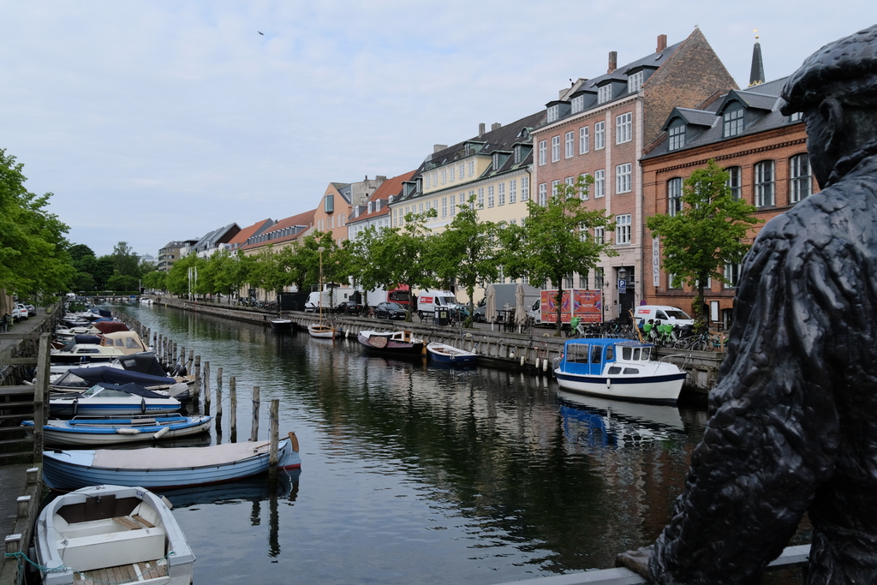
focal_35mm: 30
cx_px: 438
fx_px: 731
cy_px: 292
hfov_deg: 61.9
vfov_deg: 43.6
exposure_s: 1/250
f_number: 5.6
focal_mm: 20
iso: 160
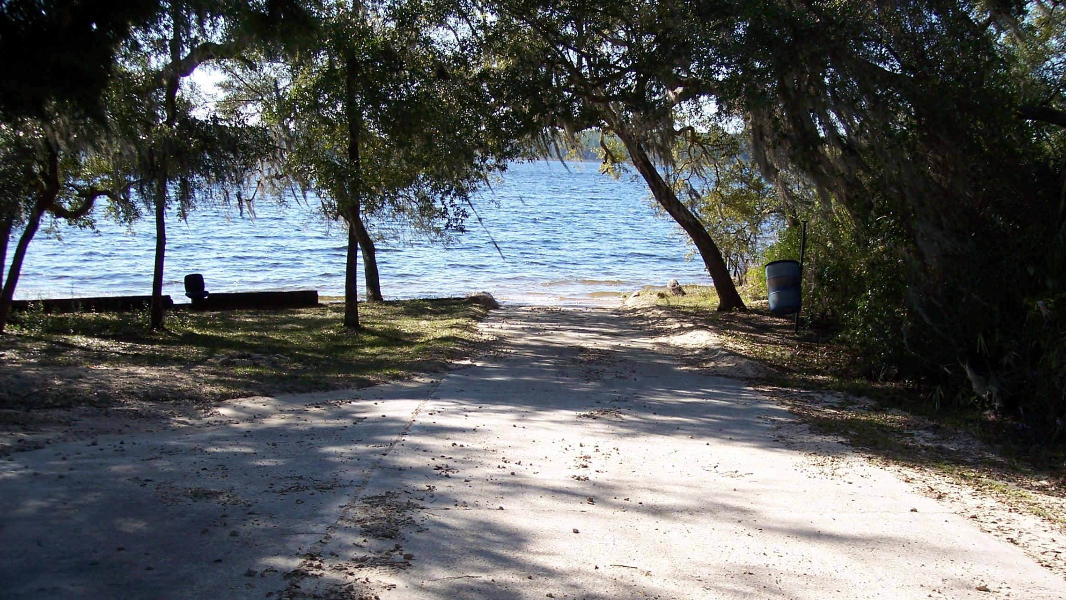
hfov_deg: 47.4
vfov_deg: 27.7
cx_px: 537
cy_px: 327
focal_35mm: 43
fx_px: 1215
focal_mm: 8
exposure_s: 1/500
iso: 100
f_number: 3.4
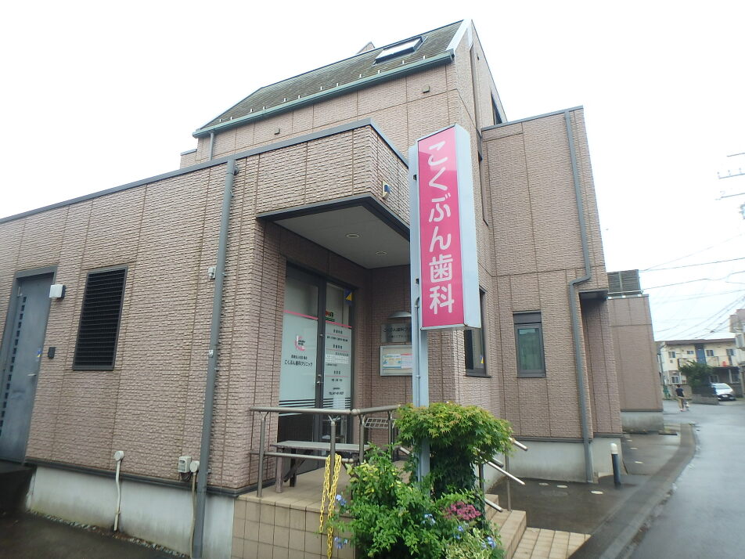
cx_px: 372
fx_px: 452
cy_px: 280
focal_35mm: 21
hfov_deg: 79.0
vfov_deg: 63.4
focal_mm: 3.7
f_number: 3.5
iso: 125
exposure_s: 1/80
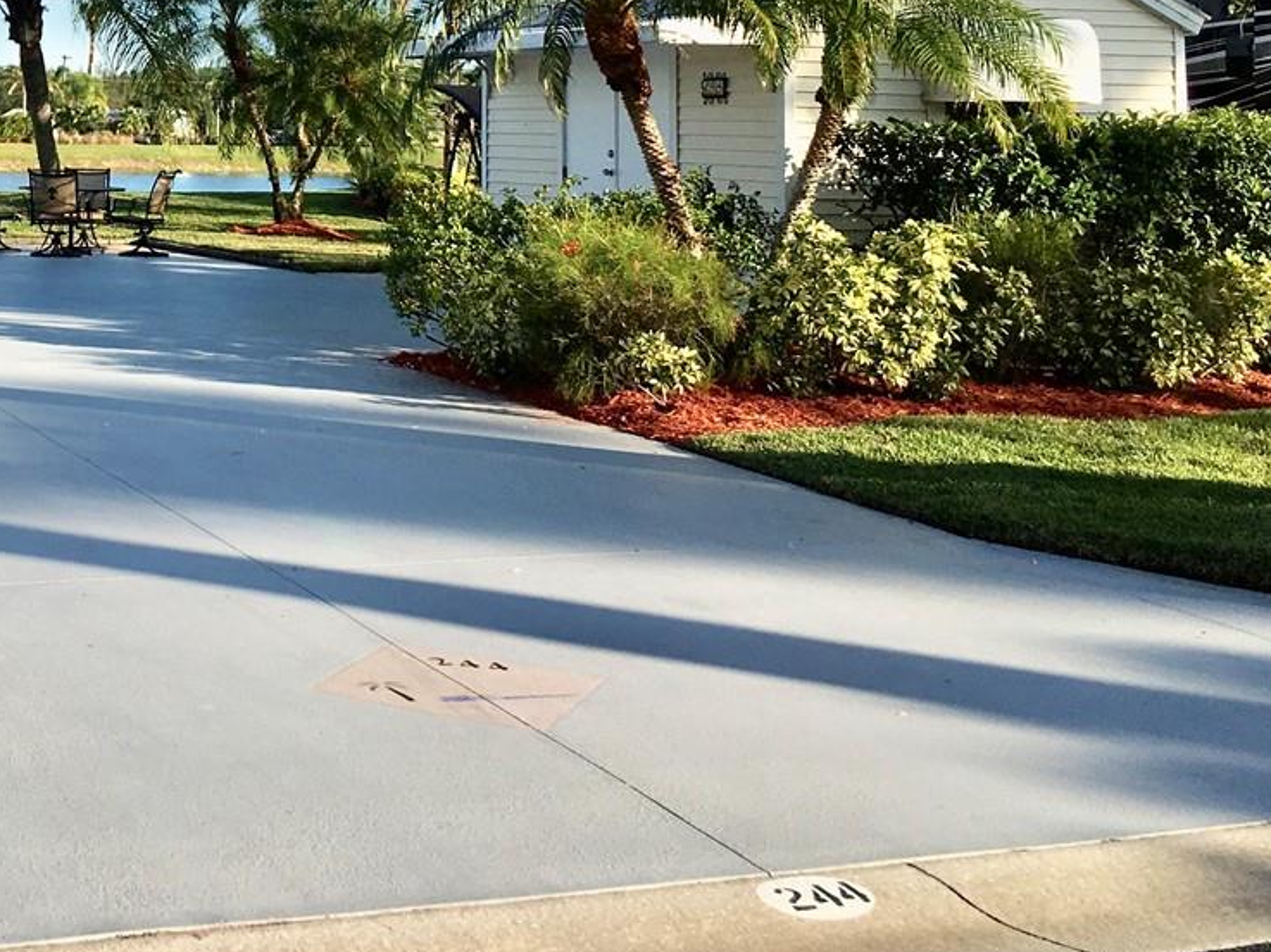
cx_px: -64
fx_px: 2312
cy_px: -2
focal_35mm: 63
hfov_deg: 28.4
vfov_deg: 22.4
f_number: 2.2
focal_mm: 4.15
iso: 25
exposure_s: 1/1221
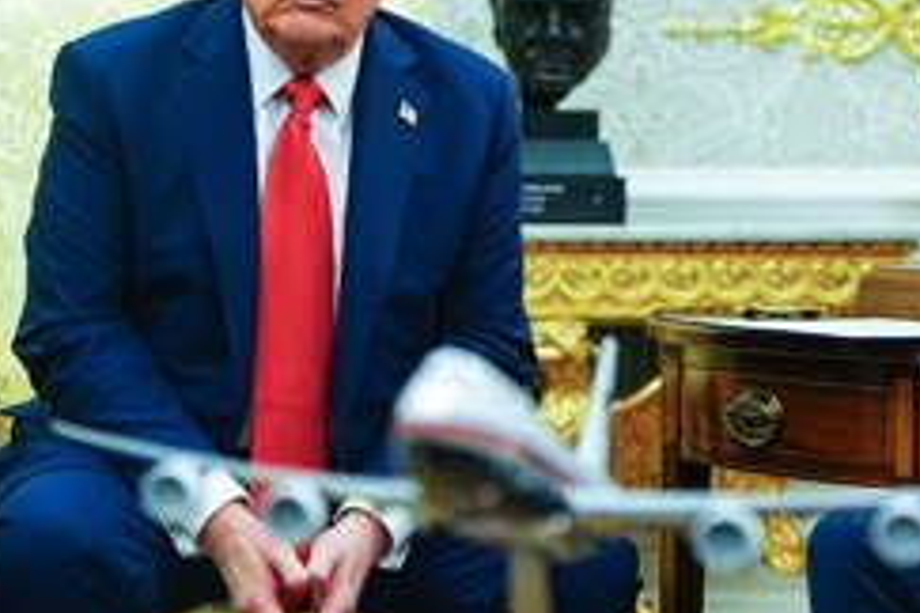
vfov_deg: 8.7
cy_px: 289
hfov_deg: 12.8
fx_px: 4037
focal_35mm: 158
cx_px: -8
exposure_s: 1/250
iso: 1600
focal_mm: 62
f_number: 2
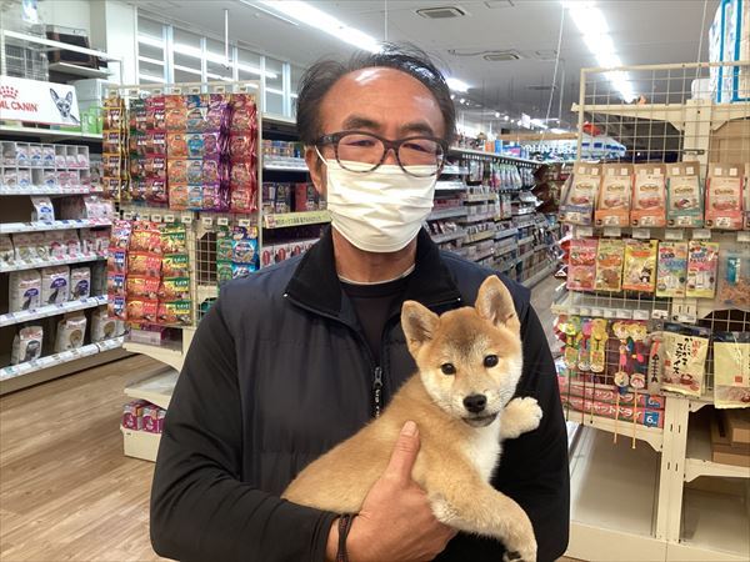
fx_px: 672
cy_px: 281
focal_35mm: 31
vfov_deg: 45.4
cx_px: 375
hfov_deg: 58.4
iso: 125
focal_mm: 3.3
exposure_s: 1/60
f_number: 2.4
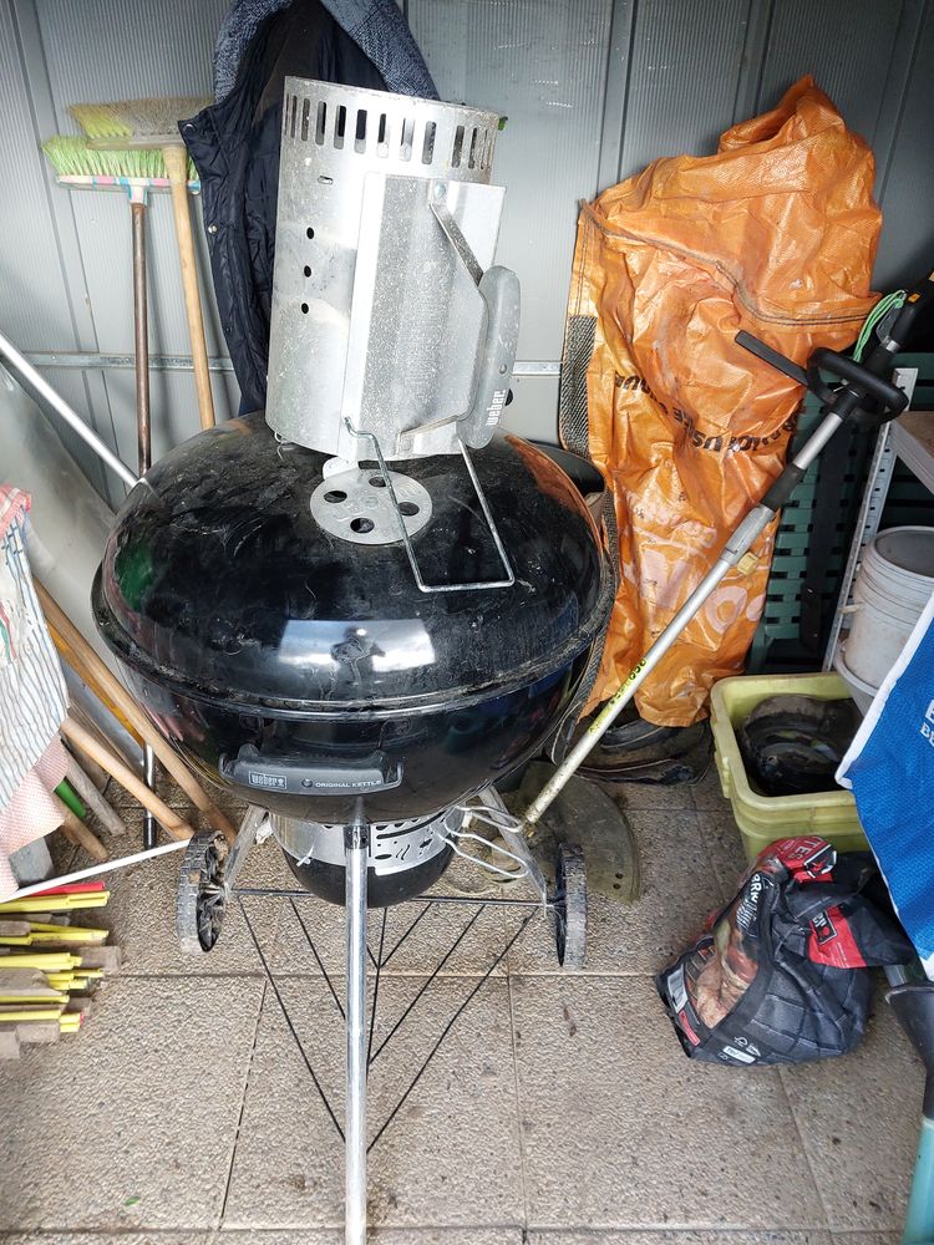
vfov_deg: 69.4
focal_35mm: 25
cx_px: 467
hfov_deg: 54.9
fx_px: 899
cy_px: 622
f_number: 1.8
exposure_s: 1/100
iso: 200
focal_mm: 5.23
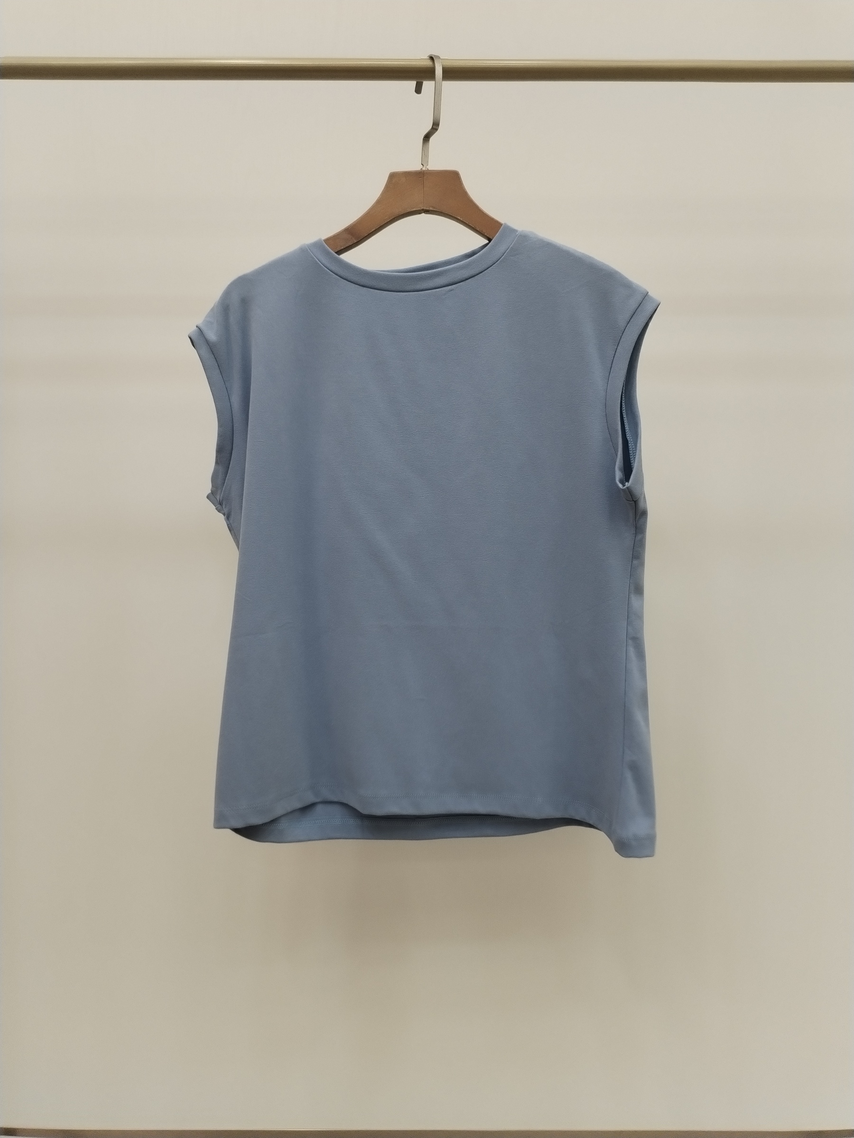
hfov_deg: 48.2
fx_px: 954
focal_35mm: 29
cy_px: 569
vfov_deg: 61.7
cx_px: 427
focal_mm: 4.75
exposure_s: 1/120
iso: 221
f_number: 1.8
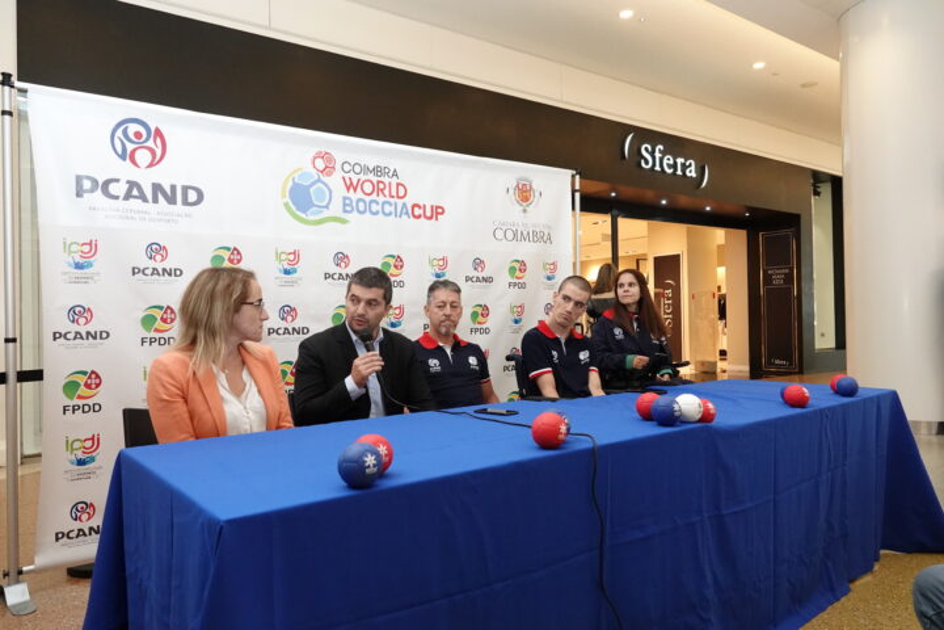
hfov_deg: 73.7
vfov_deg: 53.1
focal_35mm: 24
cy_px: 315
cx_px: 472
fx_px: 629
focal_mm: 8.8
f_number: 2.8
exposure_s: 1/250
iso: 1600
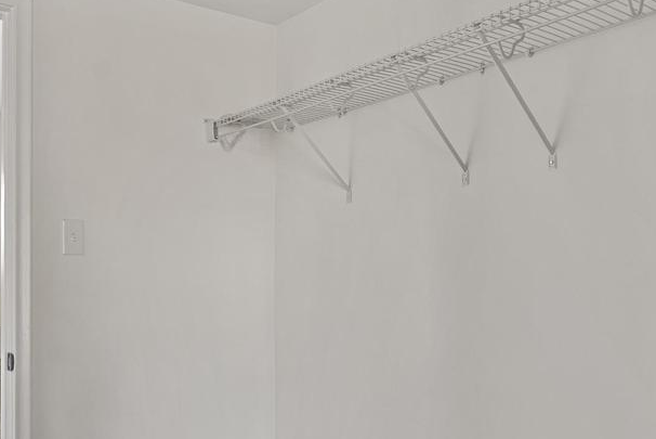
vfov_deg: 34.8
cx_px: 296
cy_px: 289
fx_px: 693
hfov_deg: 50.6
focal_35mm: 38
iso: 800
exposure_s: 1/5
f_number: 8
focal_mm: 16
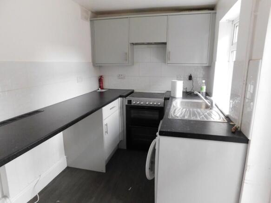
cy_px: 102
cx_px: 136
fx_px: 180
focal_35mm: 23
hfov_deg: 73.9
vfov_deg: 58.9
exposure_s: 1/13
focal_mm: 4
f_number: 3
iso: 400
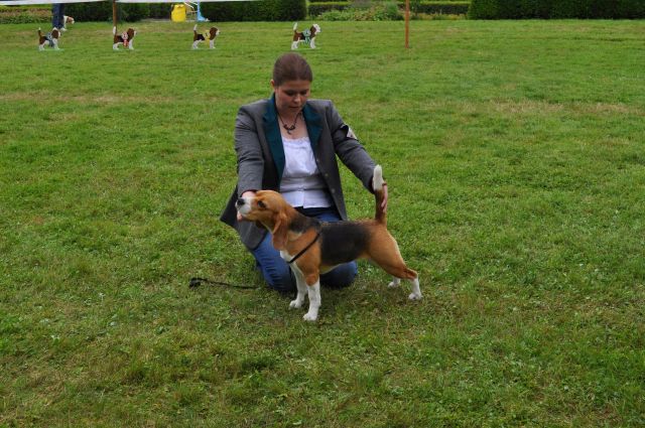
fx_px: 859
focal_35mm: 48
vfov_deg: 28.0
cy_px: 214
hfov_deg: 41.2
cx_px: 322
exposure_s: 1/250
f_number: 8
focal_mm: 32
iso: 200
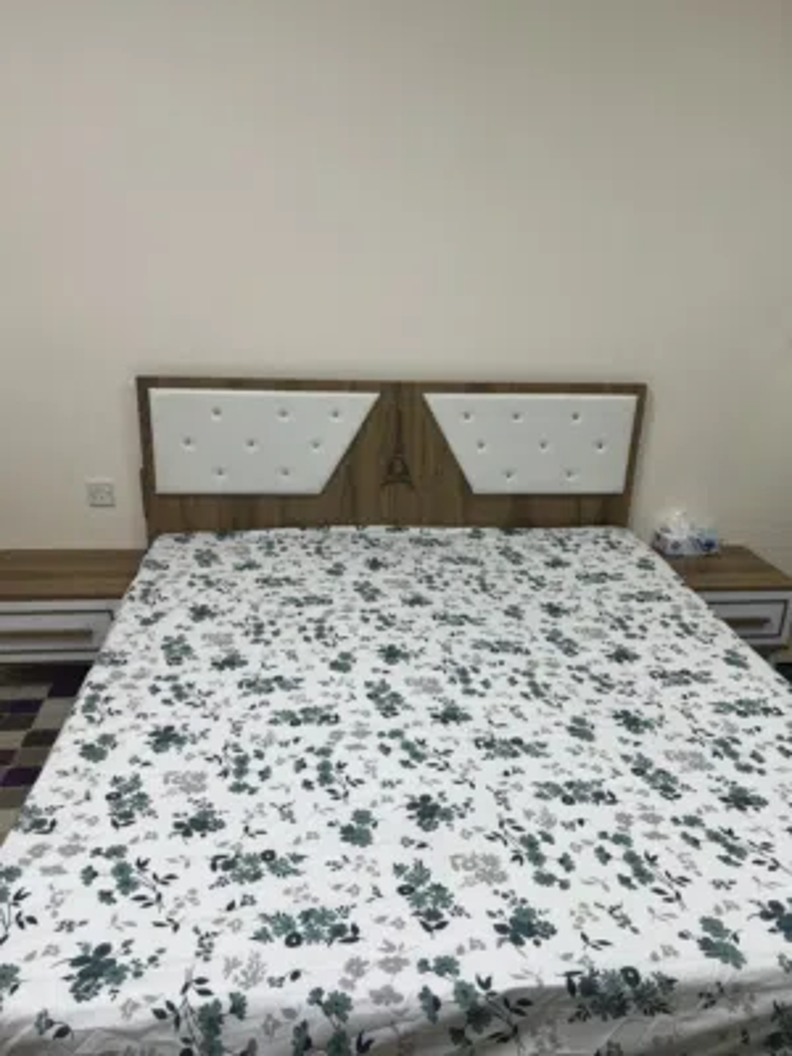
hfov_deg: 53.1
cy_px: 528
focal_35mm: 26
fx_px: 793
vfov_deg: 67.3
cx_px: 396
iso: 100
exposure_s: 1/100
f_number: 1.5
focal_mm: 5.7
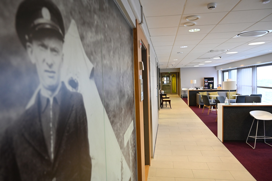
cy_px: 90
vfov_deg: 48.7
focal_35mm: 26
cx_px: 136
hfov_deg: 68.4
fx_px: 200
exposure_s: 1/125
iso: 1800
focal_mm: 26.5
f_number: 4
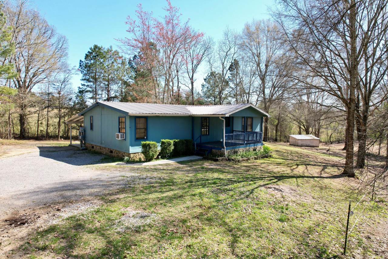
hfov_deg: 78.6
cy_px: 130
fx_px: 237
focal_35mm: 22
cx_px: 194
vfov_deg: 57.2
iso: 100
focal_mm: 8.38
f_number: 2.8
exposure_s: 1/40
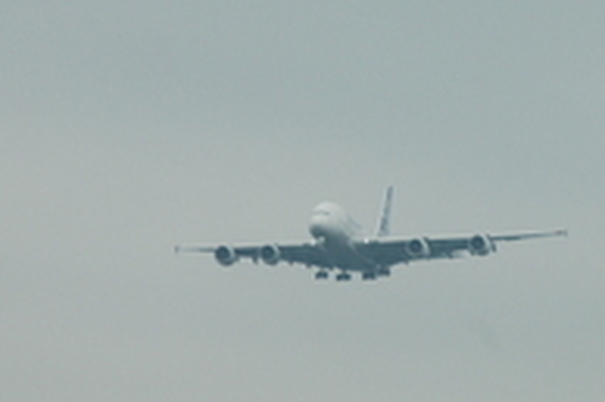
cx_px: 334
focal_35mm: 371
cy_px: 242
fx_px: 6229
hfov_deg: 5.6
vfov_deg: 3.7
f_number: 5.6
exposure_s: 1/640
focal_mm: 120
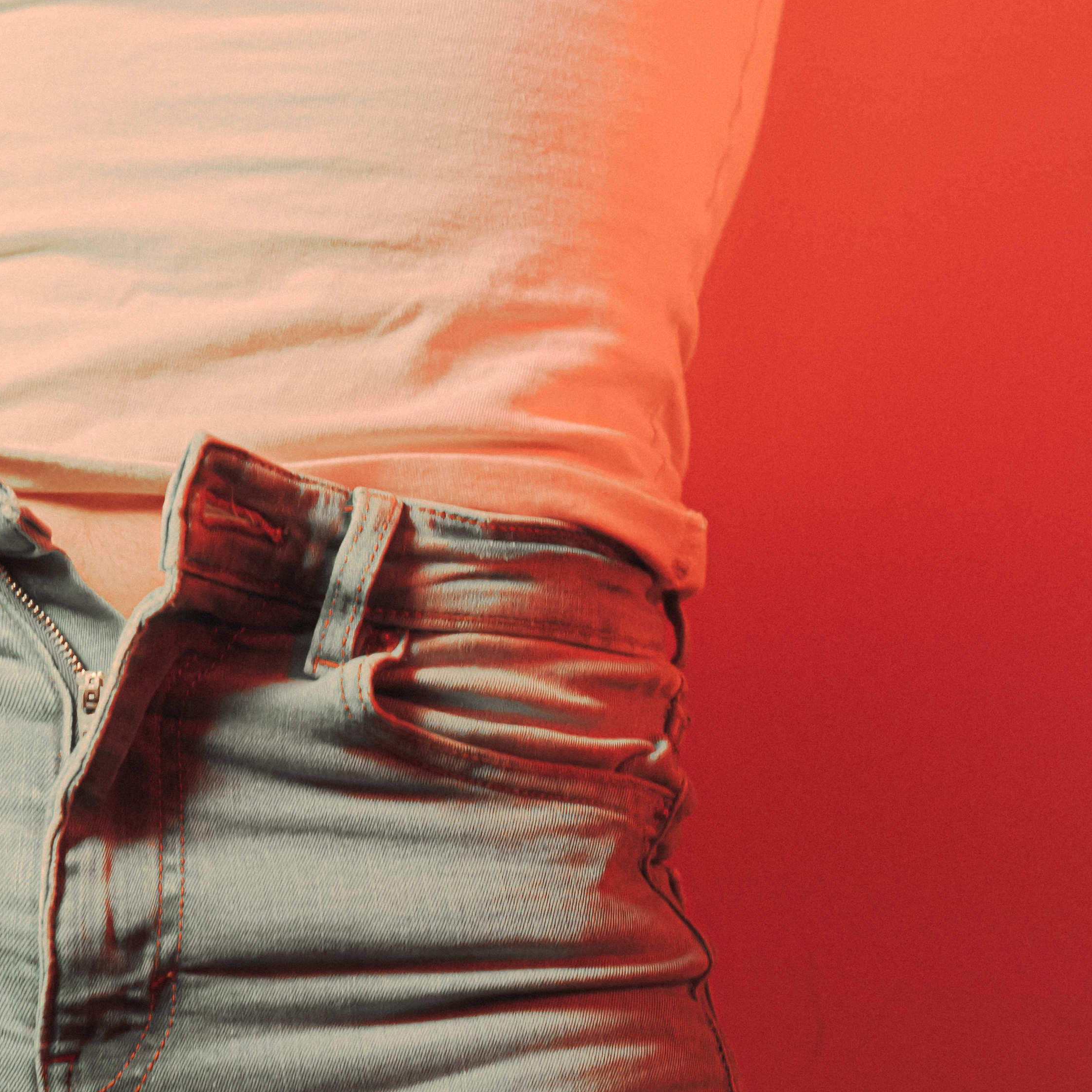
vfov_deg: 11.1
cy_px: 62
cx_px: 84
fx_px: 5599
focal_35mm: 157
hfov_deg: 11.1
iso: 500
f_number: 2.8
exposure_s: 1/100
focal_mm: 58.7
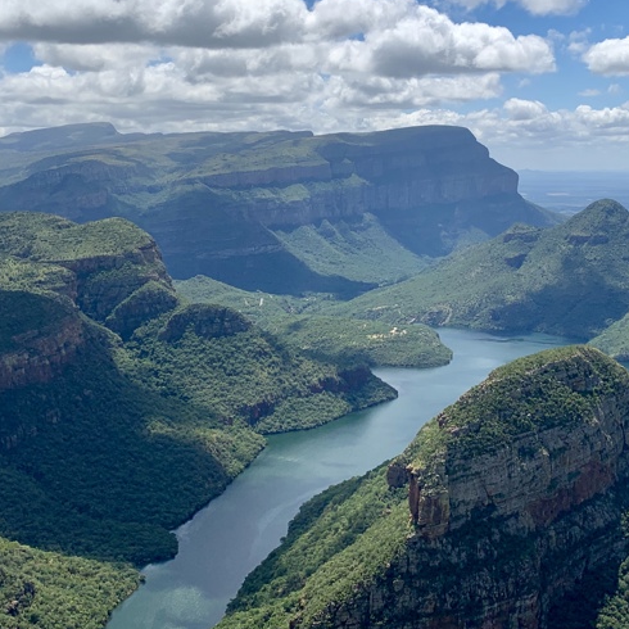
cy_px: 231
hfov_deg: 35.2
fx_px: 987
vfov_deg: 35.1
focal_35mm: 48
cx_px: 380
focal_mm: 4.25
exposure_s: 1/3937
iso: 25
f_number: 1.8
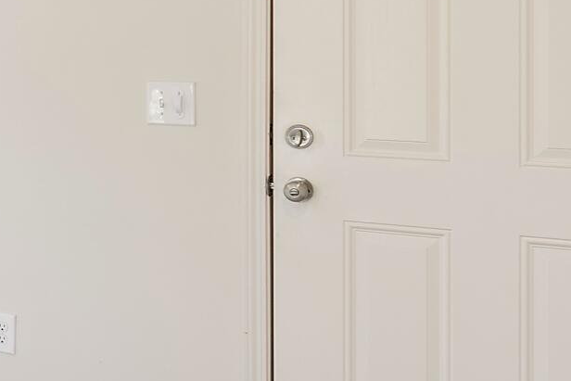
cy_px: 38
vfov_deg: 18.4
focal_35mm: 73
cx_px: -477
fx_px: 1158
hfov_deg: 19.8
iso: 100
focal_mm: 10
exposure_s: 1/5
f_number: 4.5
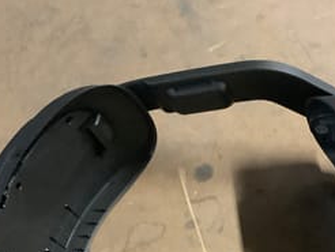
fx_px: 610
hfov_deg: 30.1
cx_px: 259
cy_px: 231
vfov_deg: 22.7
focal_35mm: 63
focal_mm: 3.3
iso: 640
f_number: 2.4
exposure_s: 1/17
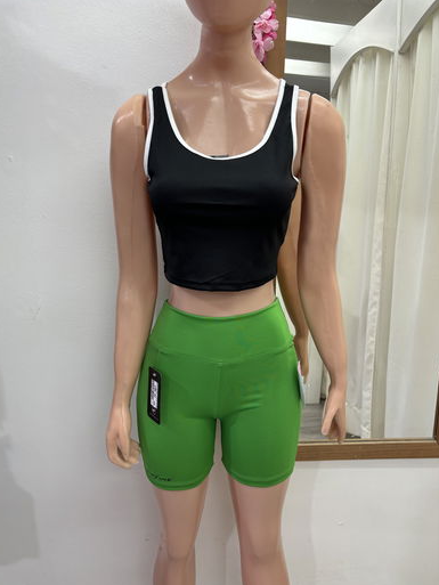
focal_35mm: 27
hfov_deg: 51.4
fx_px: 456
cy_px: 302
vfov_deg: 65.3
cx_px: 213
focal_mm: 5.96
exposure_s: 1/100
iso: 125
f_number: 1.6
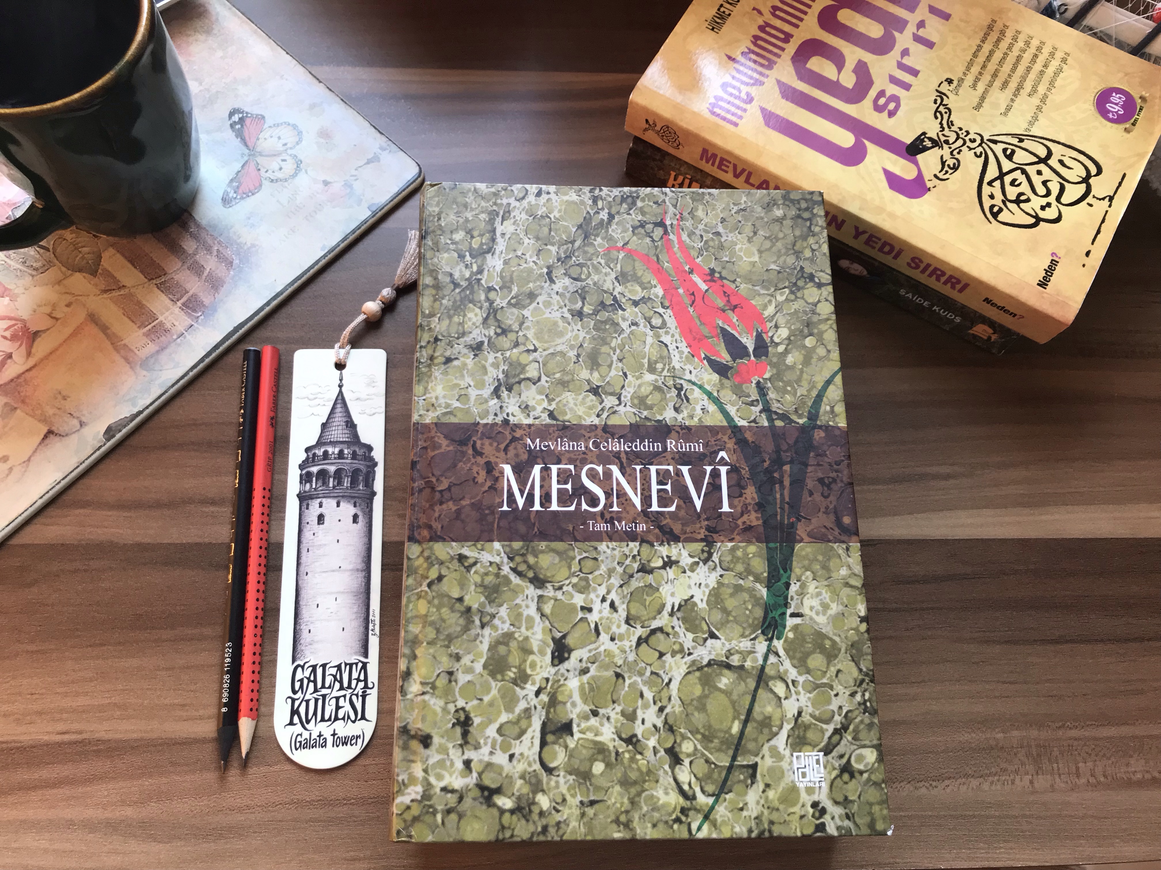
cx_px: 580
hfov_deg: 63.4
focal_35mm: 28
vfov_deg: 49.7
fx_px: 939
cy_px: 435
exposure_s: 1/100
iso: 40
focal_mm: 3.99
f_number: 1.8
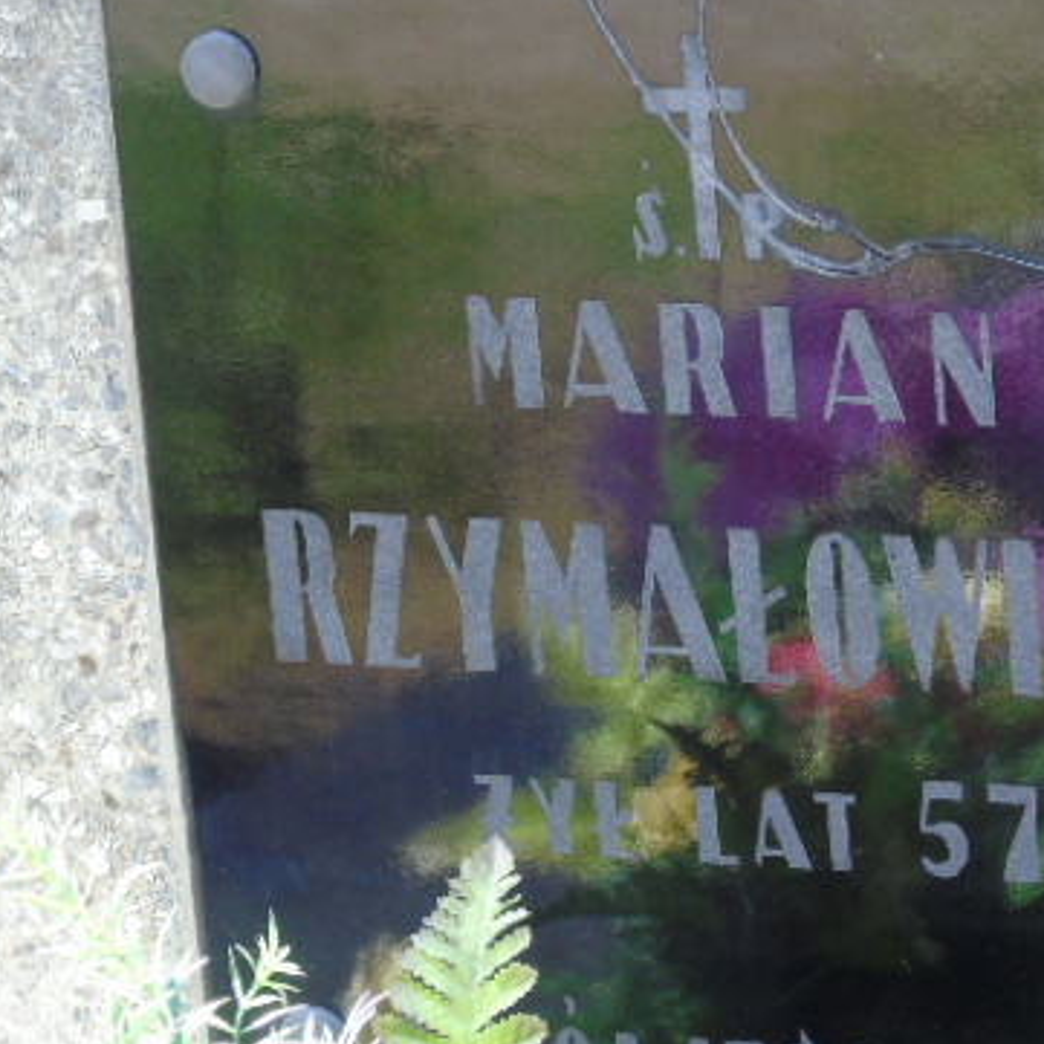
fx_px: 8667
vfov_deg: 6.9
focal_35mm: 254
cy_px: 590
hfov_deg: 6.9
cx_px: 726
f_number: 4.9
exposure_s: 1/125
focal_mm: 29
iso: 250
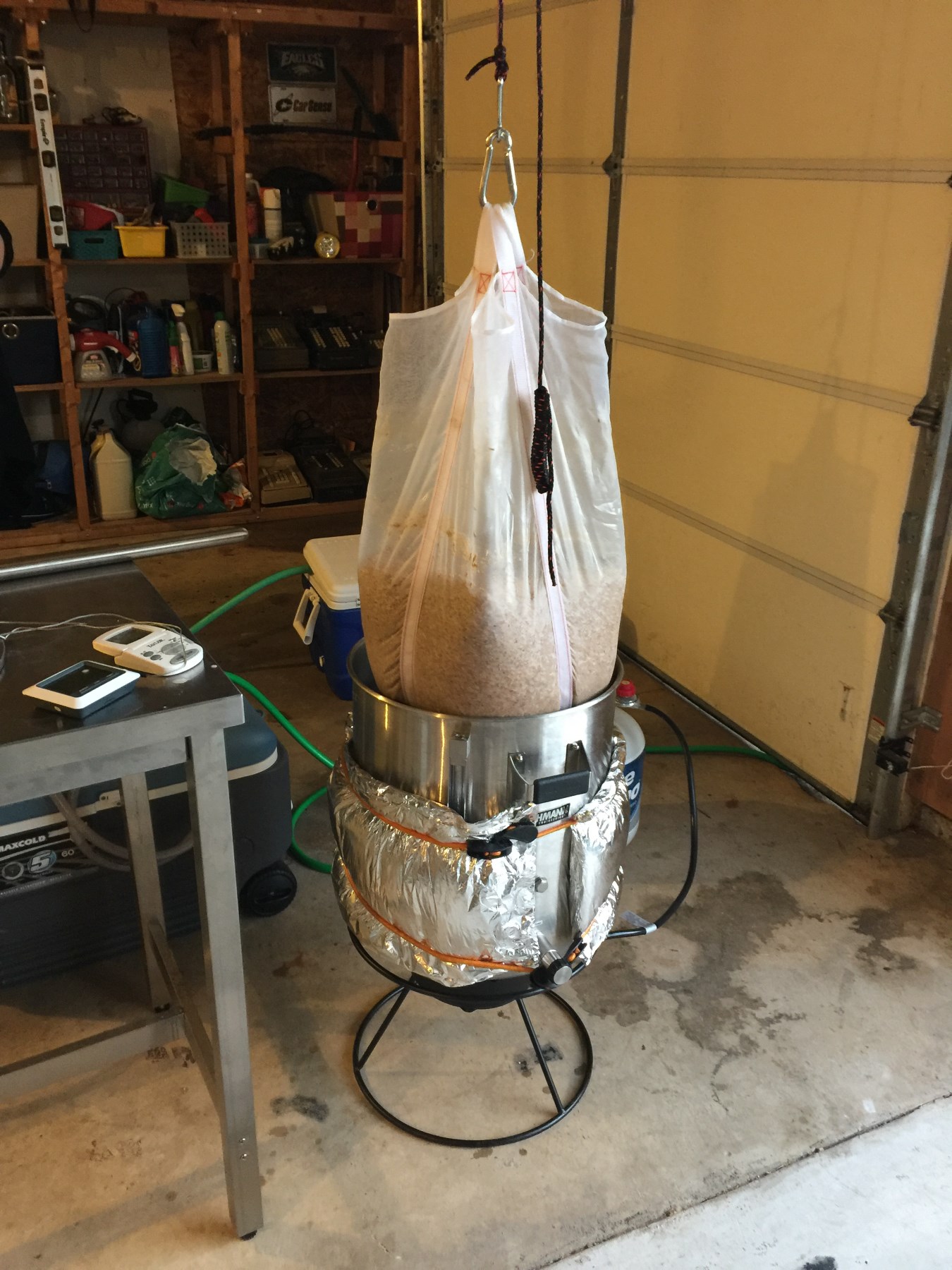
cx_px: 476
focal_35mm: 29
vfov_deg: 61.7
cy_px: 635
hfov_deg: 48.2
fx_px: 1063
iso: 100
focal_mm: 4.15
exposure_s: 1/10
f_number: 2.2
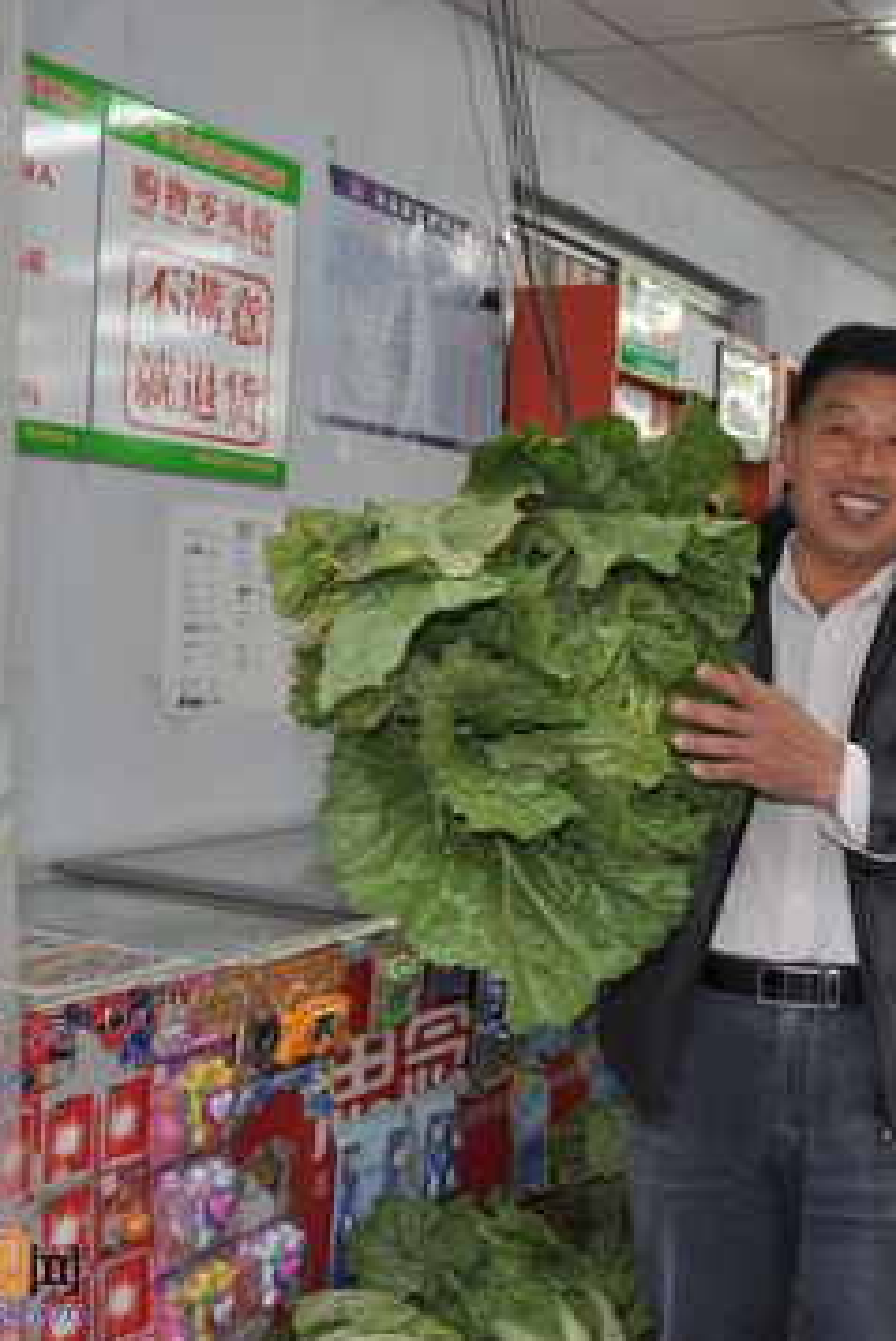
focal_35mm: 46
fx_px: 1716
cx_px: 645
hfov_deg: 28.9
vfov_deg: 42.7
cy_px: 669
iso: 400
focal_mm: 20
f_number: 3.5
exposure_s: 1/100
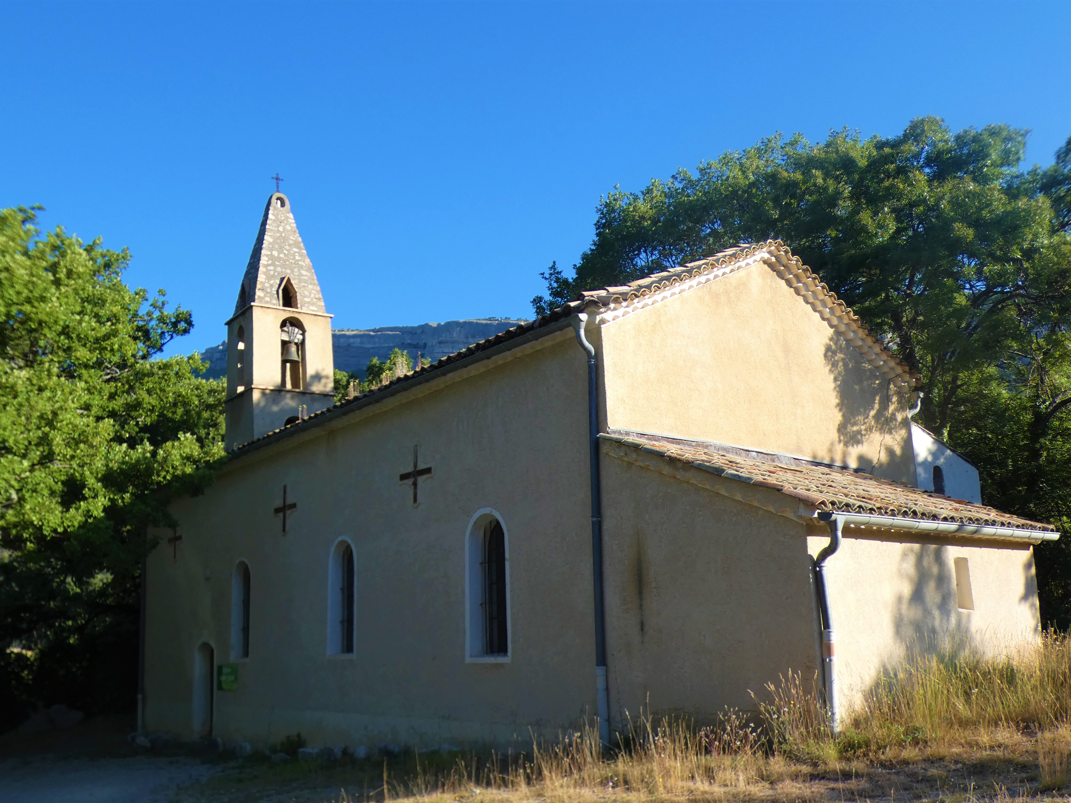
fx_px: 928
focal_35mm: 30
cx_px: 536
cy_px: 402
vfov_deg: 46.8
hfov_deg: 60.0
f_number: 3.3
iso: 80
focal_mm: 5.3
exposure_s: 1/500
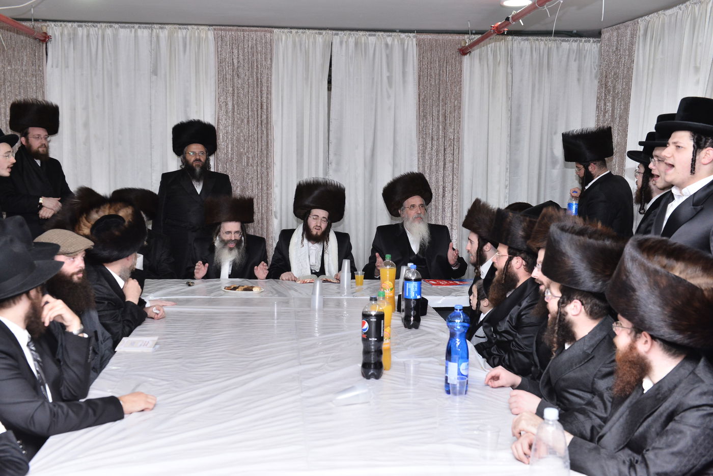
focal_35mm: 45
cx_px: 356
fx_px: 891
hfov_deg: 43.6
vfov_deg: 29.9
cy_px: 238
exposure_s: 1/125
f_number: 8
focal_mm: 45
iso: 1600
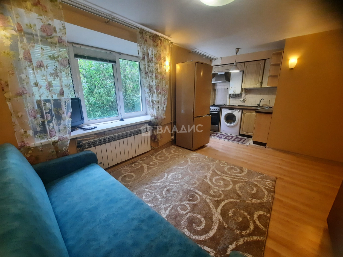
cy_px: 128
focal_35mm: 13
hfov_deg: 106.2
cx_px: 172
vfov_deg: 89.9
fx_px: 129
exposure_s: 1/50
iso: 250
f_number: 2.2
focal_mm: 1.74
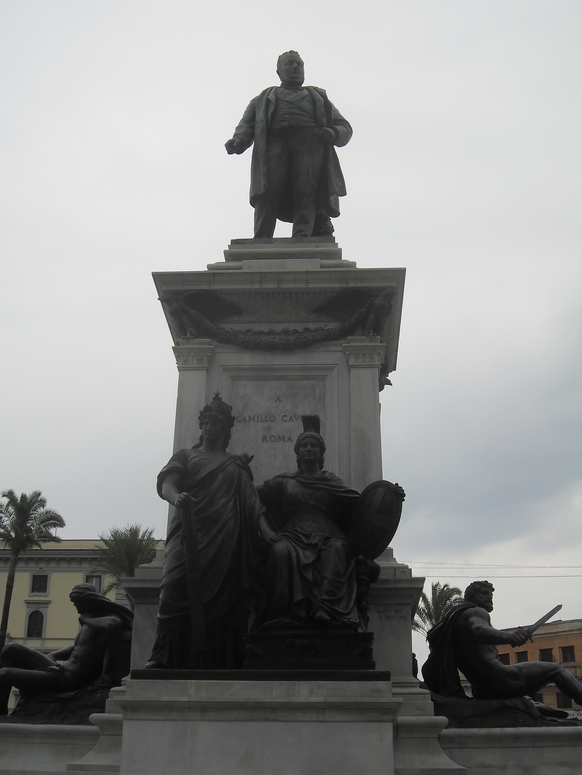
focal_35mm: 44
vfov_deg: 42.9
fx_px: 986
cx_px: 291
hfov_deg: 32.9
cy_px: 388
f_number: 4.5
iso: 80
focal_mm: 7.8
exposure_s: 1/558
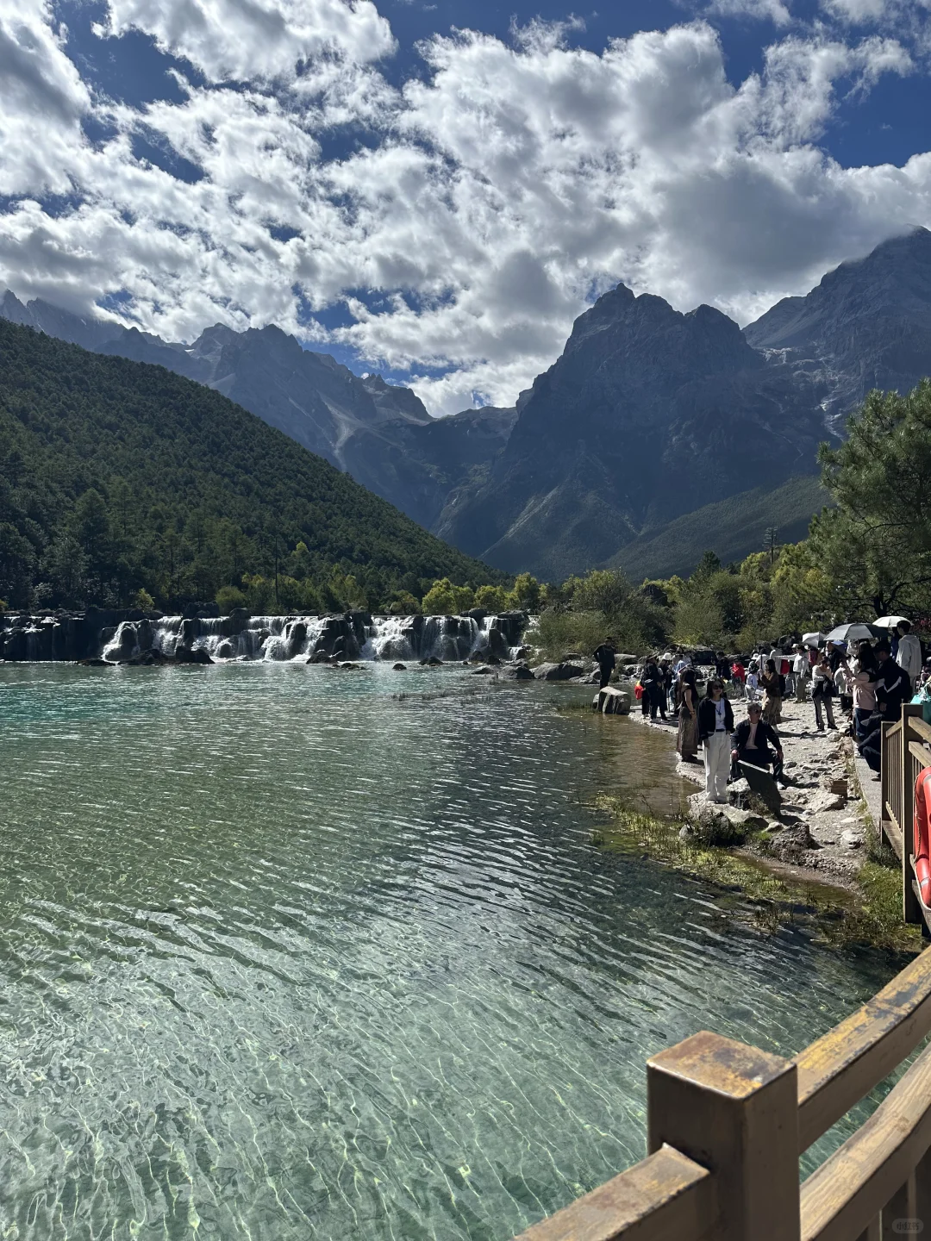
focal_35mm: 24
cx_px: 466
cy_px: 620
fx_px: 861
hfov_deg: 56.8
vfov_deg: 71.6
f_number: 1.78
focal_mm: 6.86
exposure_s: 1/7576
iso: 80
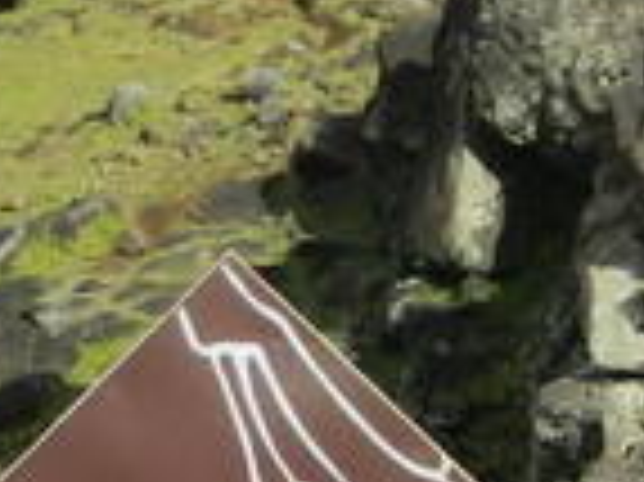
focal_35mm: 336
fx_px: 6246
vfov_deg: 4.4
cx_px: 1441
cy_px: -383
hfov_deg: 5.7
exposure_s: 1/800
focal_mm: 8.4
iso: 80
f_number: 3.6
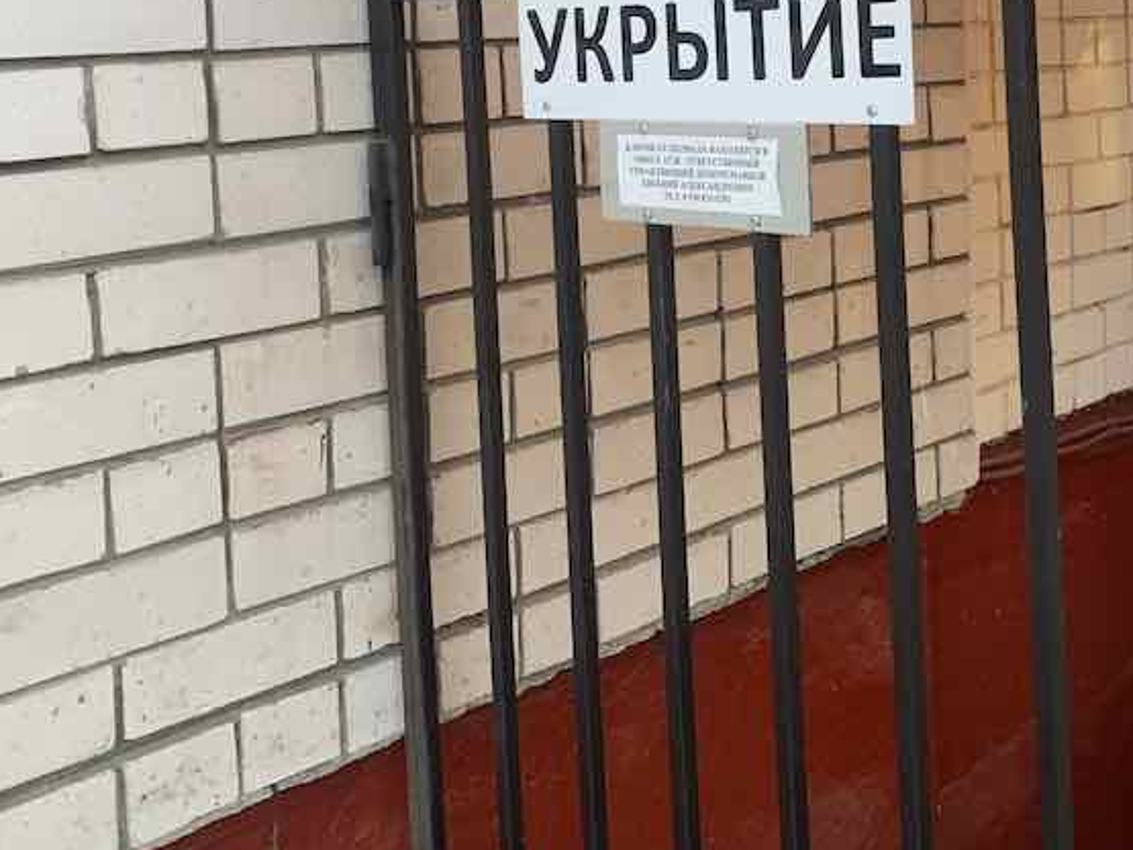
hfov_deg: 39.1
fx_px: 1571
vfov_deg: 29.3
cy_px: 119
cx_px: 780
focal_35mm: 48
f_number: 1.8
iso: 40
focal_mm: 4.25
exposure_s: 1/122
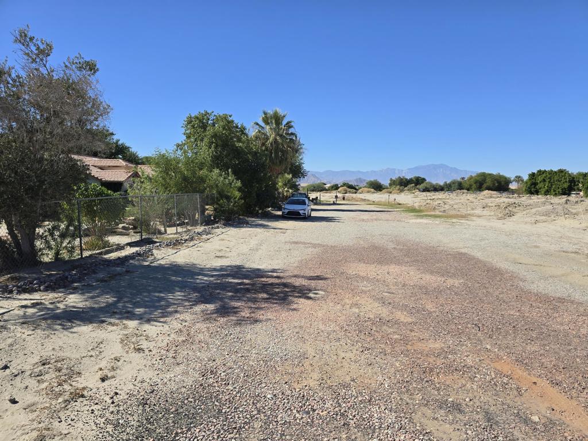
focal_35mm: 23
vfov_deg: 58.9
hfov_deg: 73.9
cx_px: 294
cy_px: 220
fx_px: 391
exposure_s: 1/838
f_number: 1.7
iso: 12
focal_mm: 6.3
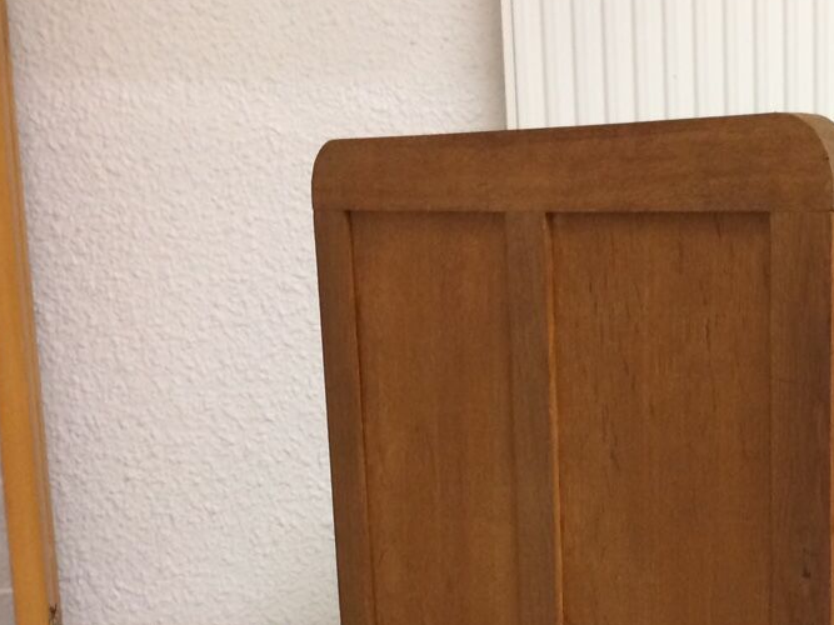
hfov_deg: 25.9
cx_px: 849
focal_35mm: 71
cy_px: 628
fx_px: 1710
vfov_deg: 20.1
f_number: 2.2
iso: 160
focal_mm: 4.15
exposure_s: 1/33
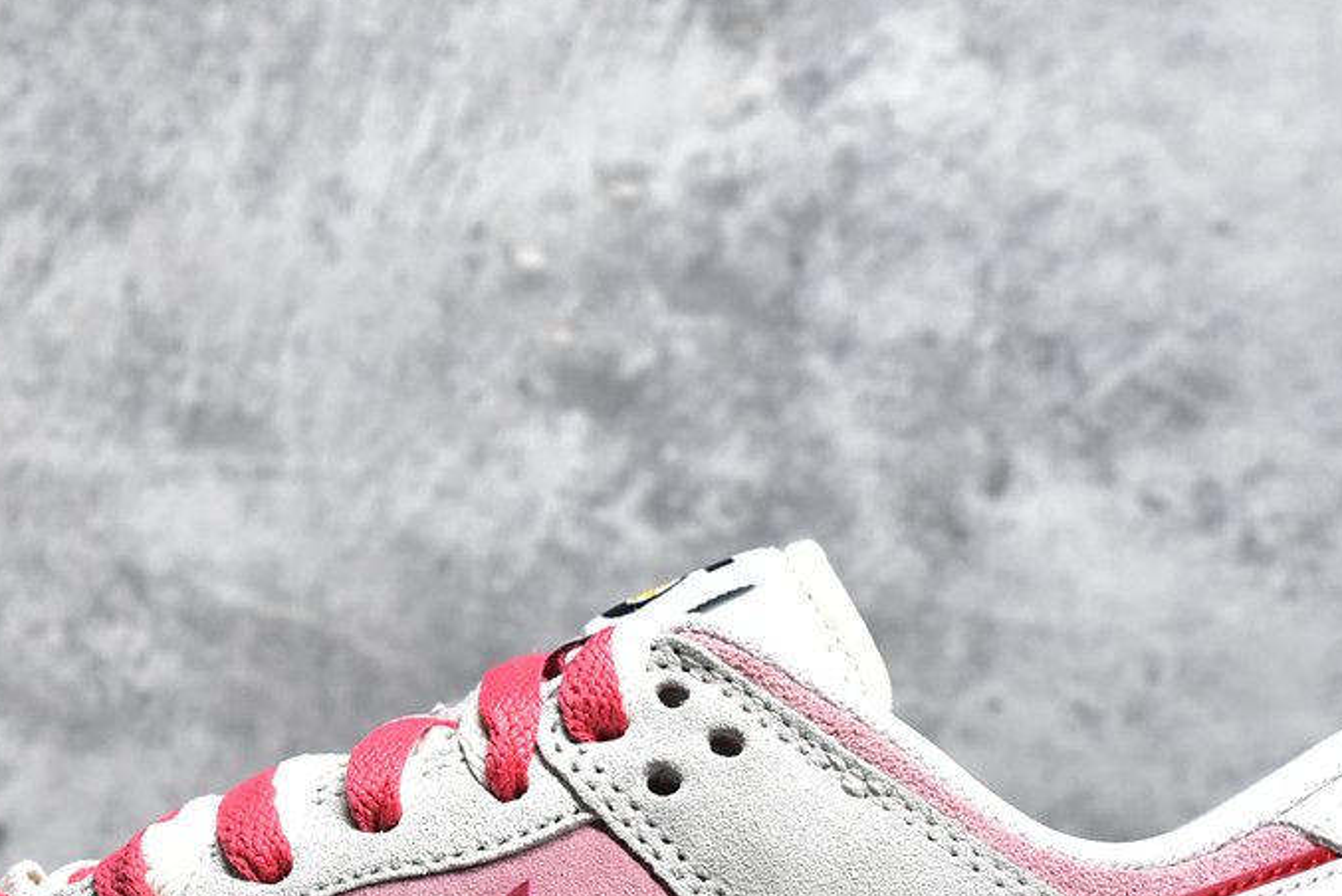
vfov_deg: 10.3
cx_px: 488
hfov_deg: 15.4
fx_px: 4960
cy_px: 796
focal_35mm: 133
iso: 1250
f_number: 7.1
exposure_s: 1/125
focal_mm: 50
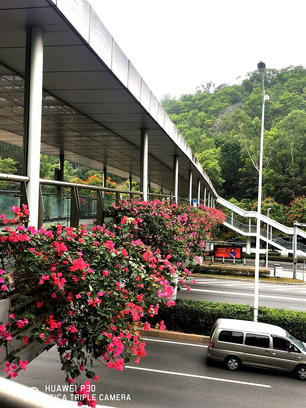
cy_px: 204
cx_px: 153
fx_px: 413
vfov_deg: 52.6
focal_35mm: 35
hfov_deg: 40.7
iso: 50
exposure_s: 1/756
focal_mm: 5.58
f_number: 1.8
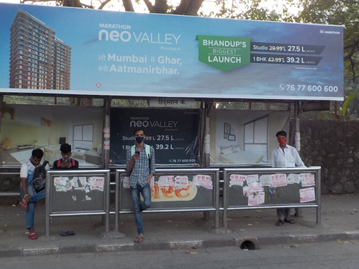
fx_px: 477
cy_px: 115
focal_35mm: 46
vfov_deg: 31.4
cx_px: 165
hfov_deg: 41.2
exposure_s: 1/50
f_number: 3.3
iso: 125
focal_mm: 4.1
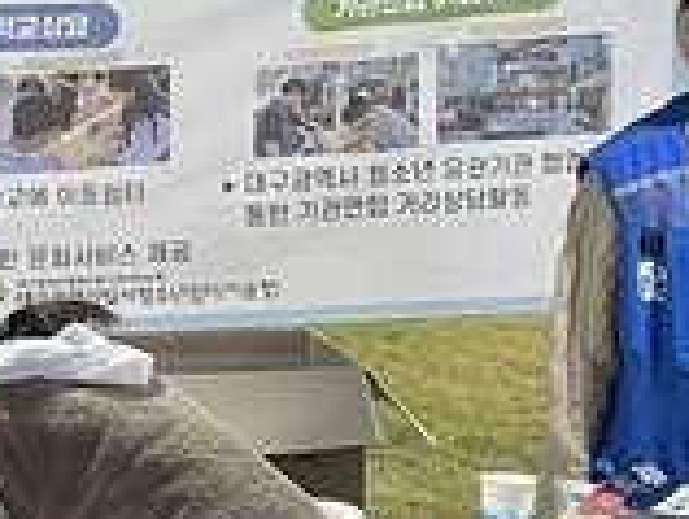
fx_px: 2950
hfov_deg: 13.2
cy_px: 233
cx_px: 17
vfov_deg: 10.1
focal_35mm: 148
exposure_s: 1/60
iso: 160
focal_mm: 4.2
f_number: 1.6
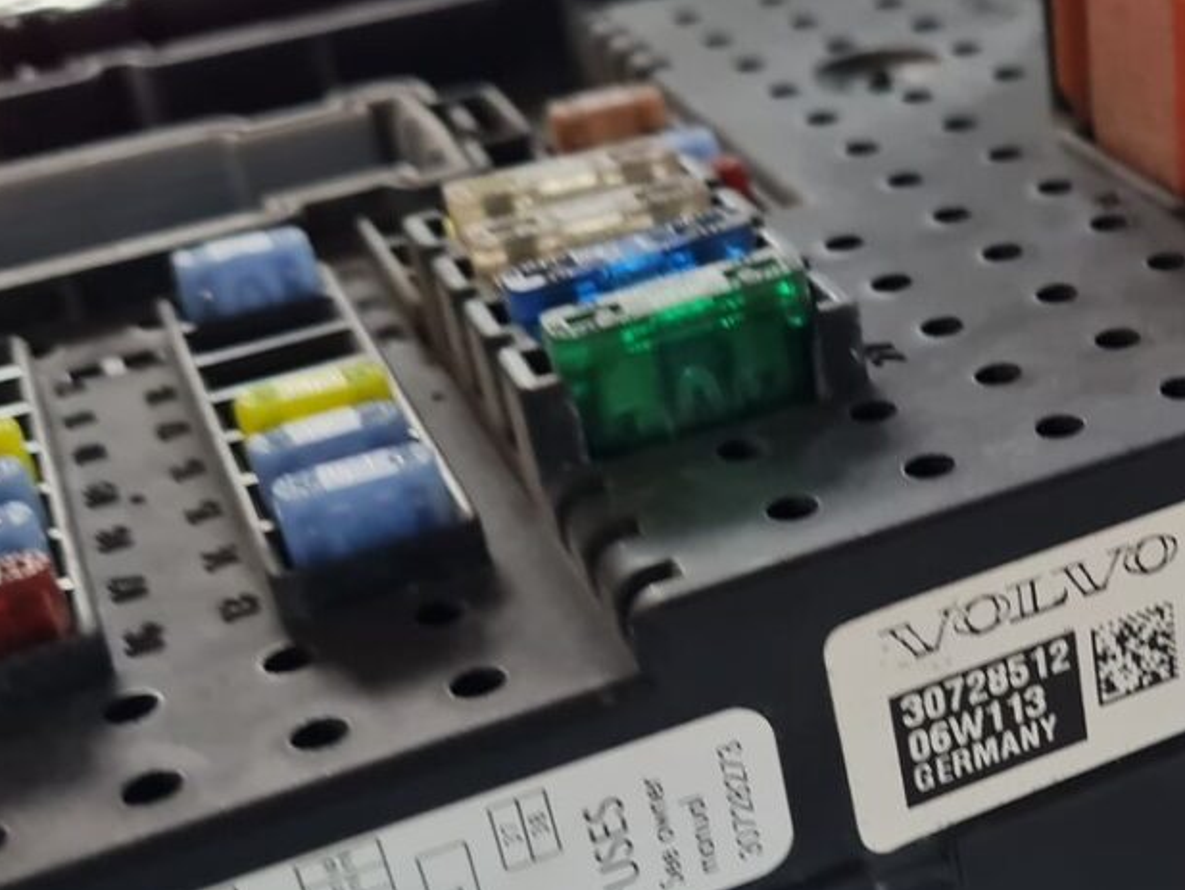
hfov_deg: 30.9
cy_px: 604
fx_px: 2020
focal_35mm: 59
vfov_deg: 24.7
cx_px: 1118
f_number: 1.8
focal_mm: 5.4
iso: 125
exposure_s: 1/100
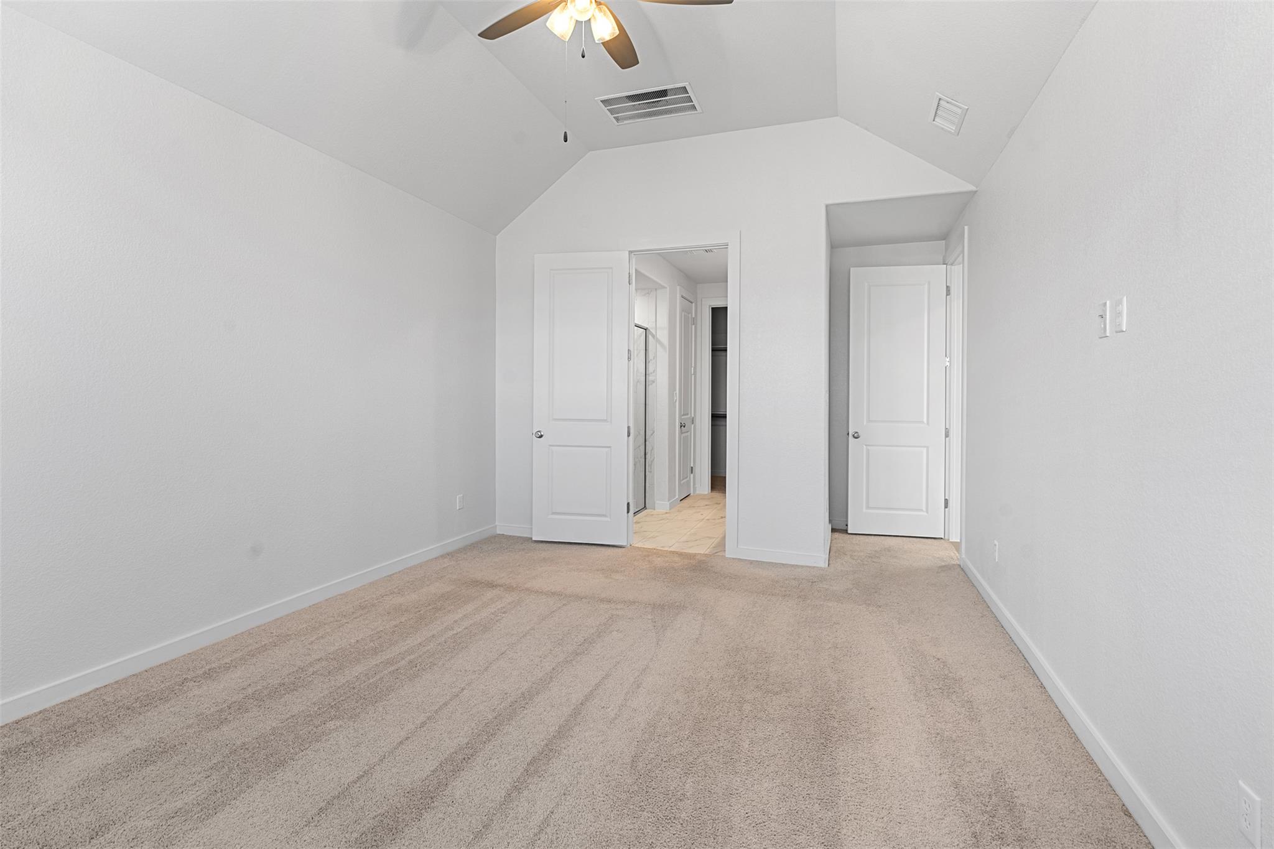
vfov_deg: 73.7
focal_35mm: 16
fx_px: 566
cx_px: 637
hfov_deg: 96.7
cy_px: 424
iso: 640
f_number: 8
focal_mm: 16
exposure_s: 1/3
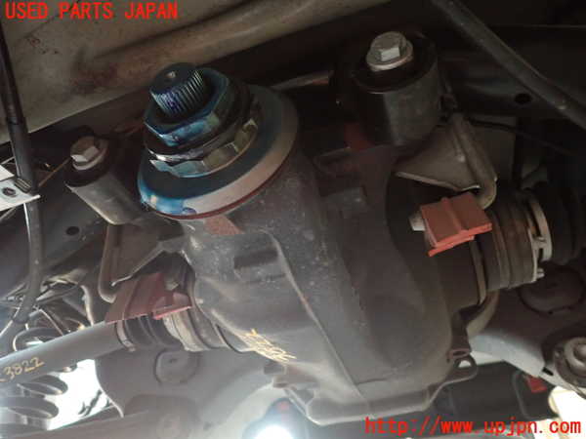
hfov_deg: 69.4
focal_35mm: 25
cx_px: 293
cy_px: 220
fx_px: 423
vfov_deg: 54.9
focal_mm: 4.5
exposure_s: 1/30
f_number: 2
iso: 640
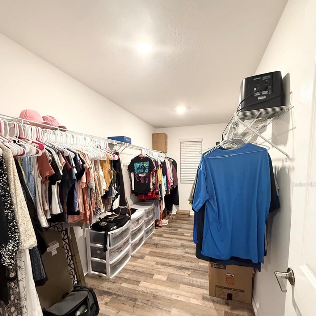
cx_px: 155
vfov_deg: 83.3
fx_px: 176
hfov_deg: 84.0
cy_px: 184
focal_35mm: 17
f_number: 2.2
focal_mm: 2.22
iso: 640
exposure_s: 1/60
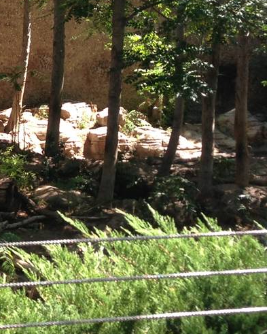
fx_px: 1037
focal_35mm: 105
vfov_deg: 18.2
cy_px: 93
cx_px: -113
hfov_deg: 13.9
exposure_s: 1/174
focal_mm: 4.13
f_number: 2.4
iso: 50
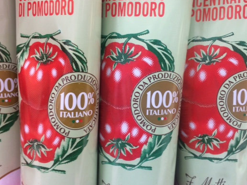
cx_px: 119
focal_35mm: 36
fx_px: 257
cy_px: 77
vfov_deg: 39.5
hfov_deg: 51.3
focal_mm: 4.15
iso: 80
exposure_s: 1/33
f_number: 2.2
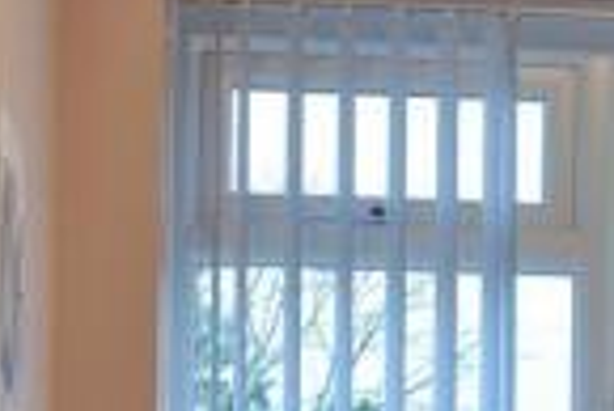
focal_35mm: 122
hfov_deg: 16.5
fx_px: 2083
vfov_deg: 10.9
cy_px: 608
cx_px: 553
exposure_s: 1/4
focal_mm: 18
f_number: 13
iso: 100
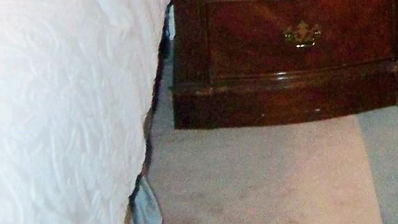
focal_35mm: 90
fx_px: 950
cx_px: 379
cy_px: -216
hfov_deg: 22.9
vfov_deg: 12.1
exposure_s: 1/30
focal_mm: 3.8
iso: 200
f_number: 2.8
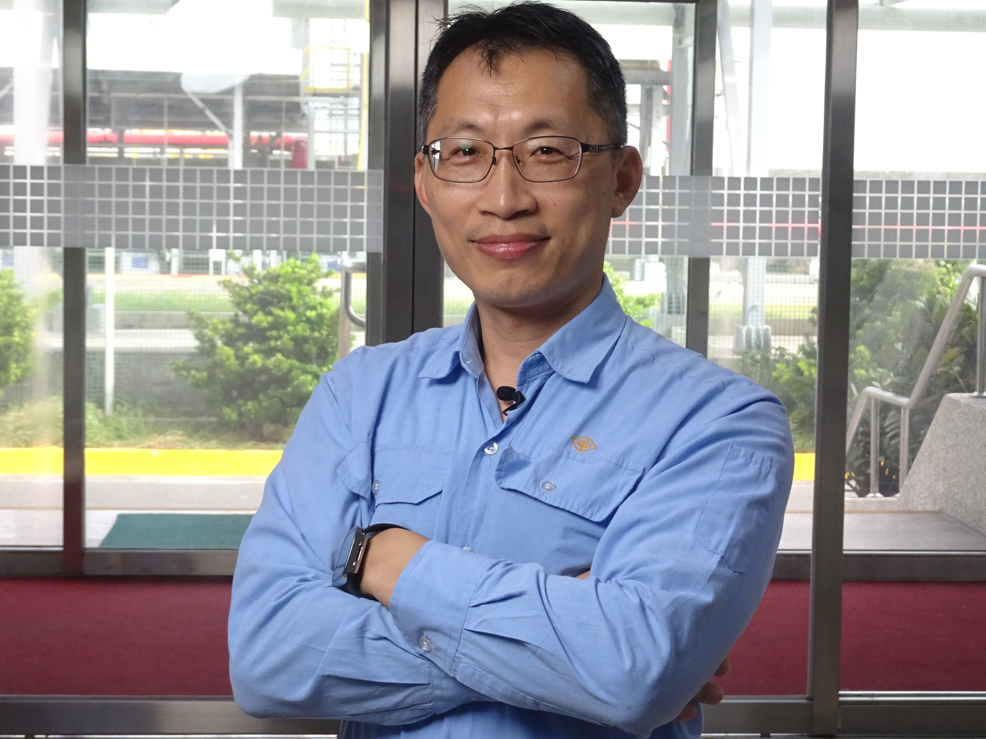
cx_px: 493
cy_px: 370
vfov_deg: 18.9
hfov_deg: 25.0
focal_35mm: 78
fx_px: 2222
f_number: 5
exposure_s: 1/80
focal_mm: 13.26
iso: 500
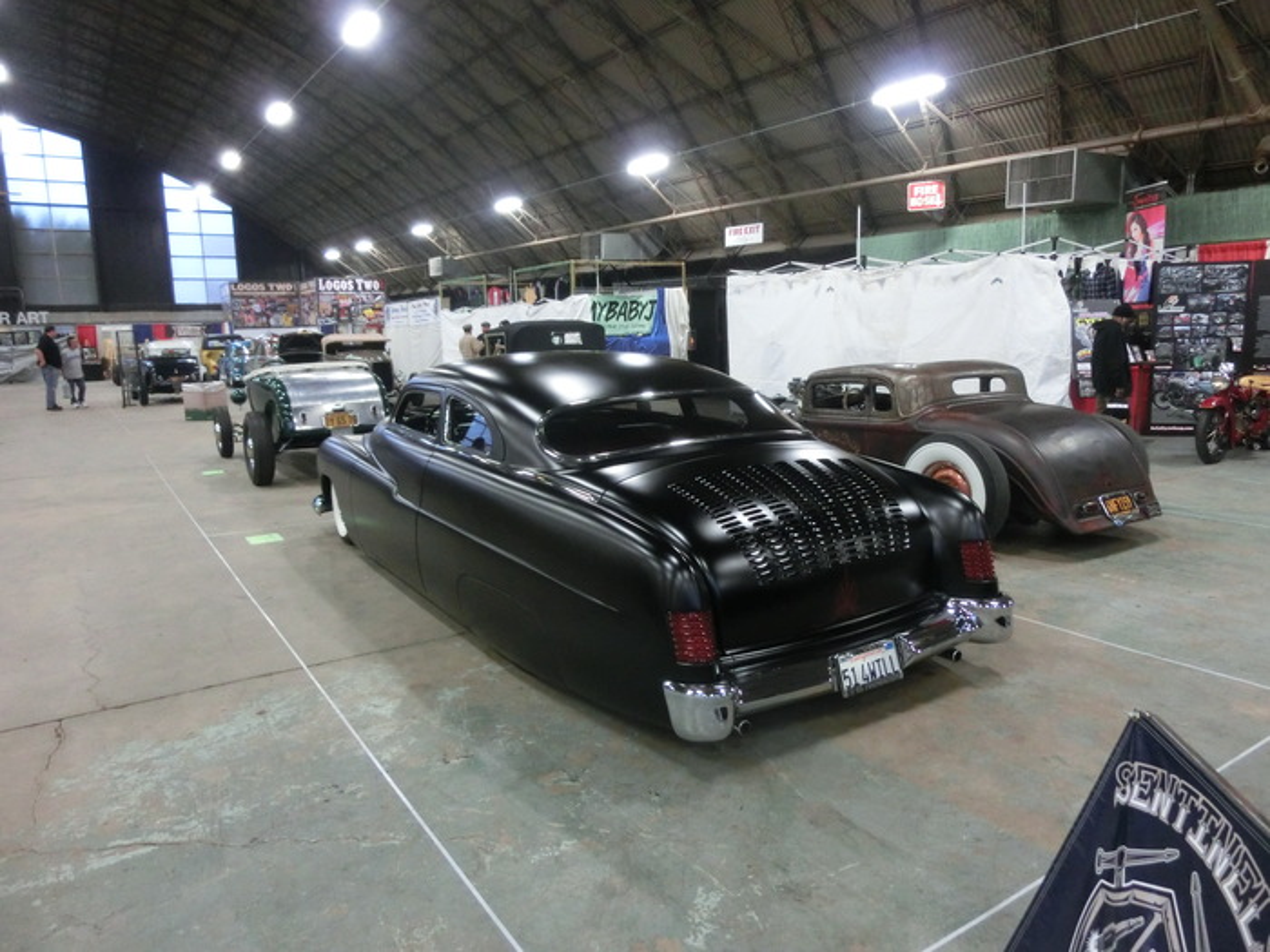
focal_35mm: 24
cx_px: 635
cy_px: 476
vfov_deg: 56.8
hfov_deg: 71.6
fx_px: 881
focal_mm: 4.24
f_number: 3
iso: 800
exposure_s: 1/60
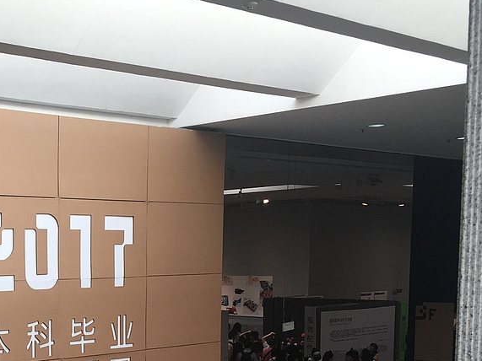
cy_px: 348
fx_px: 905
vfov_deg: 21.9
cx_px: -30
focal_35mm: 65
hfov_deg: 27.6
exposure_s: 1/109
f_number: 2.2
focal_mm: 4.15
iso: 25
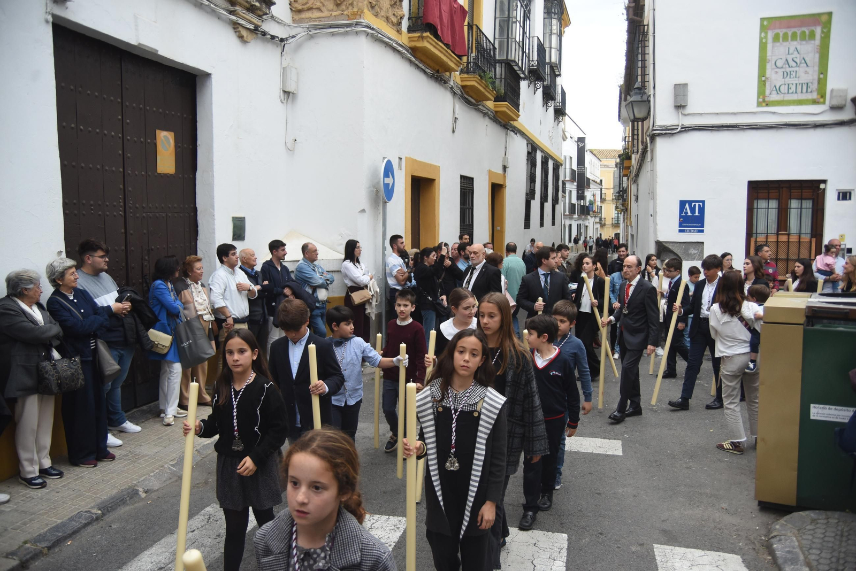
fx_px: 690
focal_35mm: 29
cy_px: 286
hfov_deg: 63.6
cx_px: 428
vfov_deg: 45.0
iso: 1400
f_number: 6.3
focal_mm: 29
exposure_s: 1/320
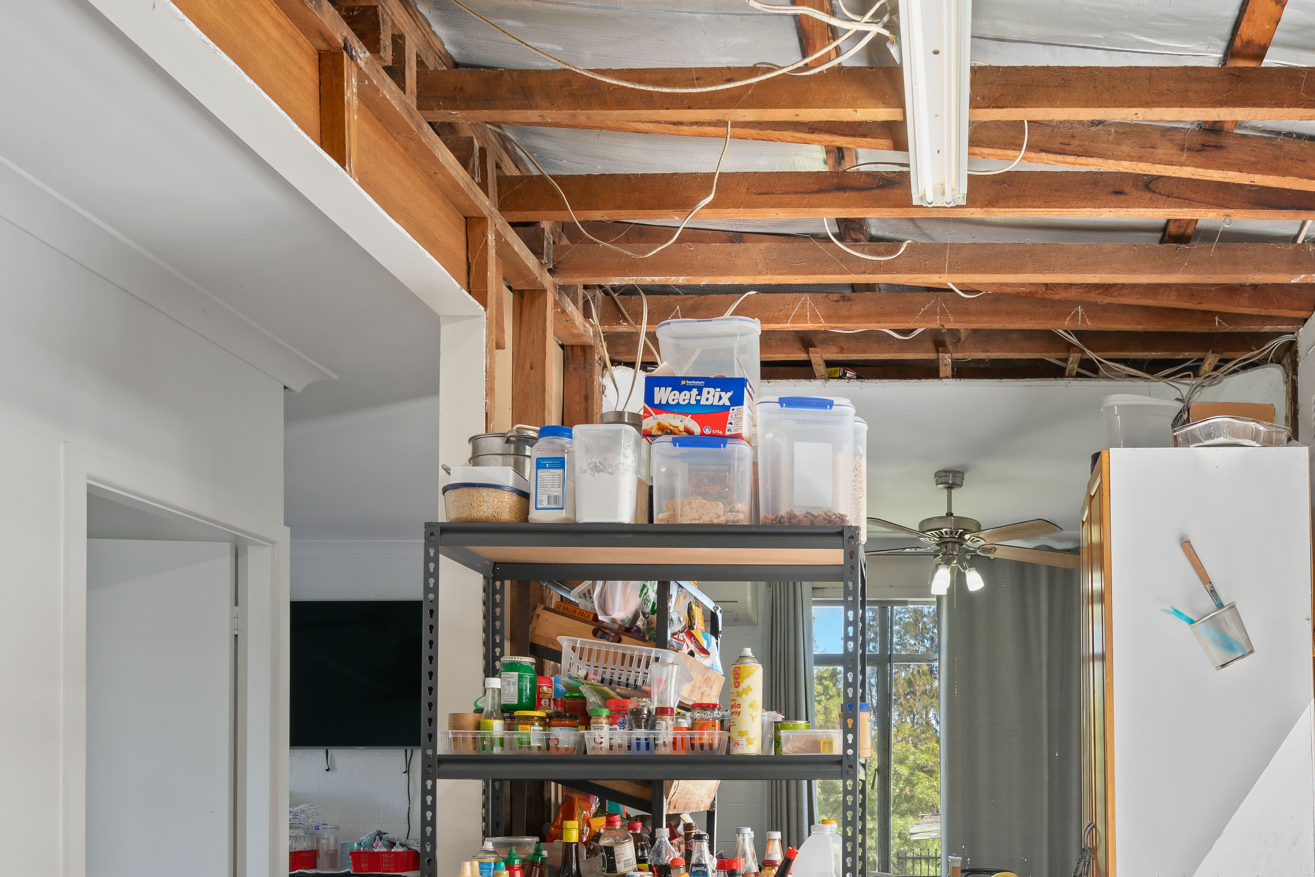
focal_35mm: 31
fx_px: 1133
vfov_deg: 38.3
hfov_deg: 59.0
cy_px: 848
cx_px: 870
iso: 100
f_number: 7.1
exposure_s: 1/6
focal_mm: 16
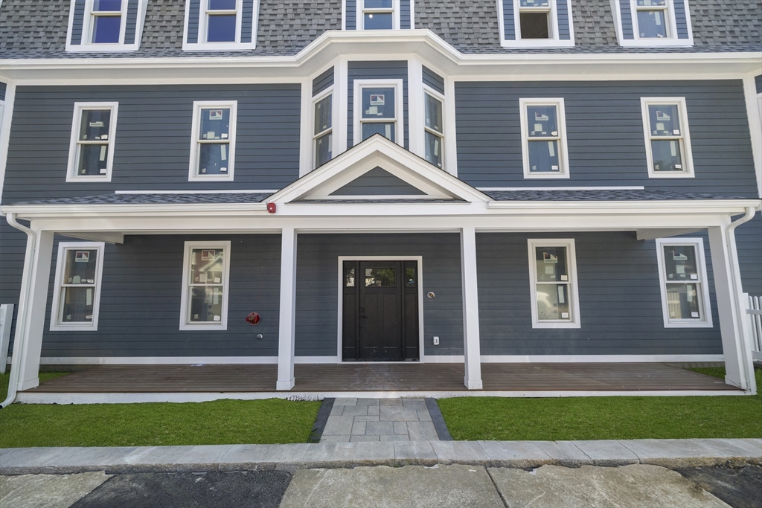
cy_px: 254
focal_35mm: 14
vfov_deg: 81.2
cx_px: 381
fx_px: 296
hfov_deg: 104.2
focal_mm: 14
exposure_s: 1/400
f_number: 7.1
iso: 1250
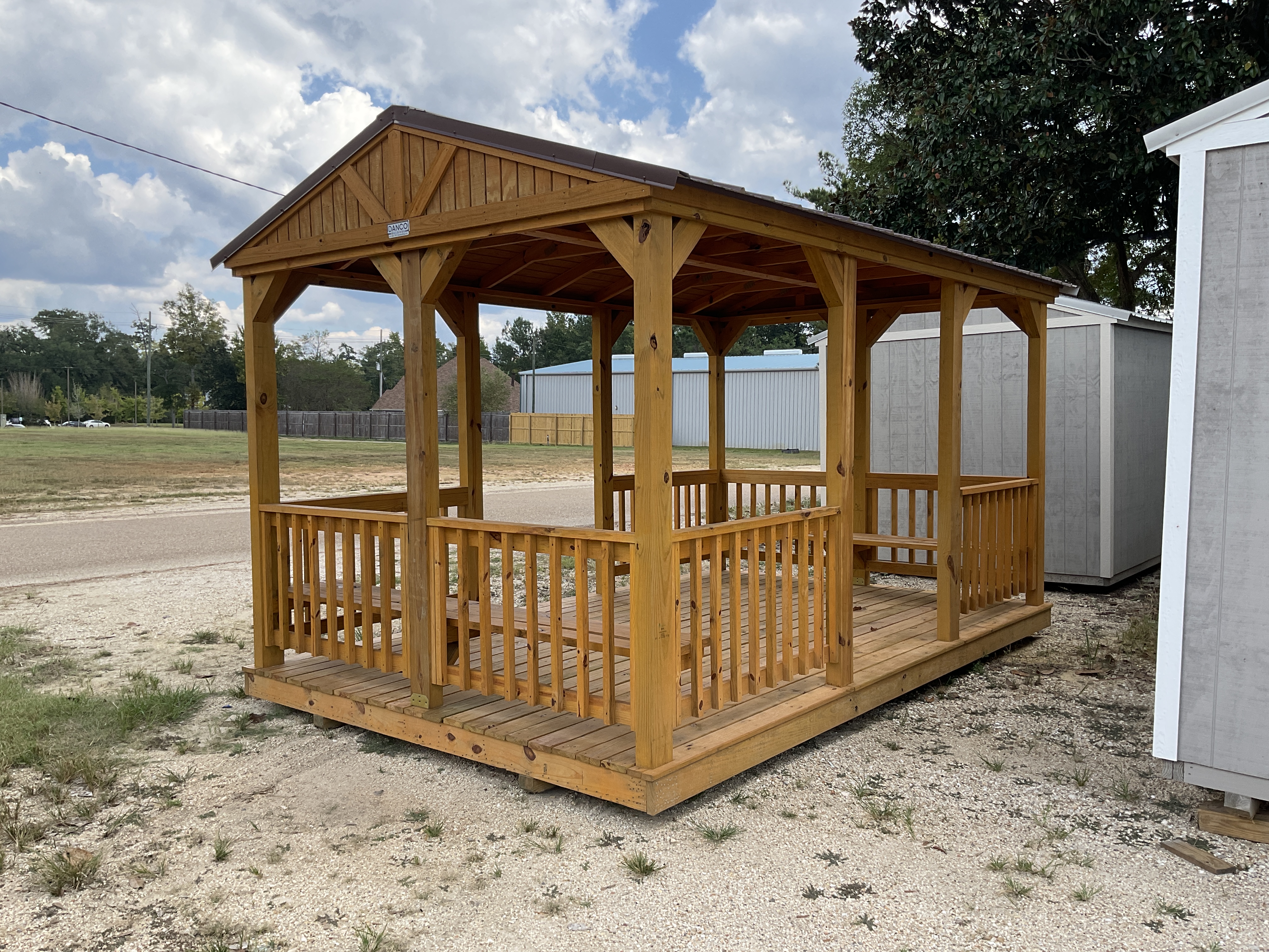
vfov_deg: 48.2
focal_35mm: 29
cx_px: 634
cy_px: 476
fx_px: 1063
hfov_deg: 61.7
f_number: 1.8
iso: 16
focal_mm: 3
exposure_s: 1/749
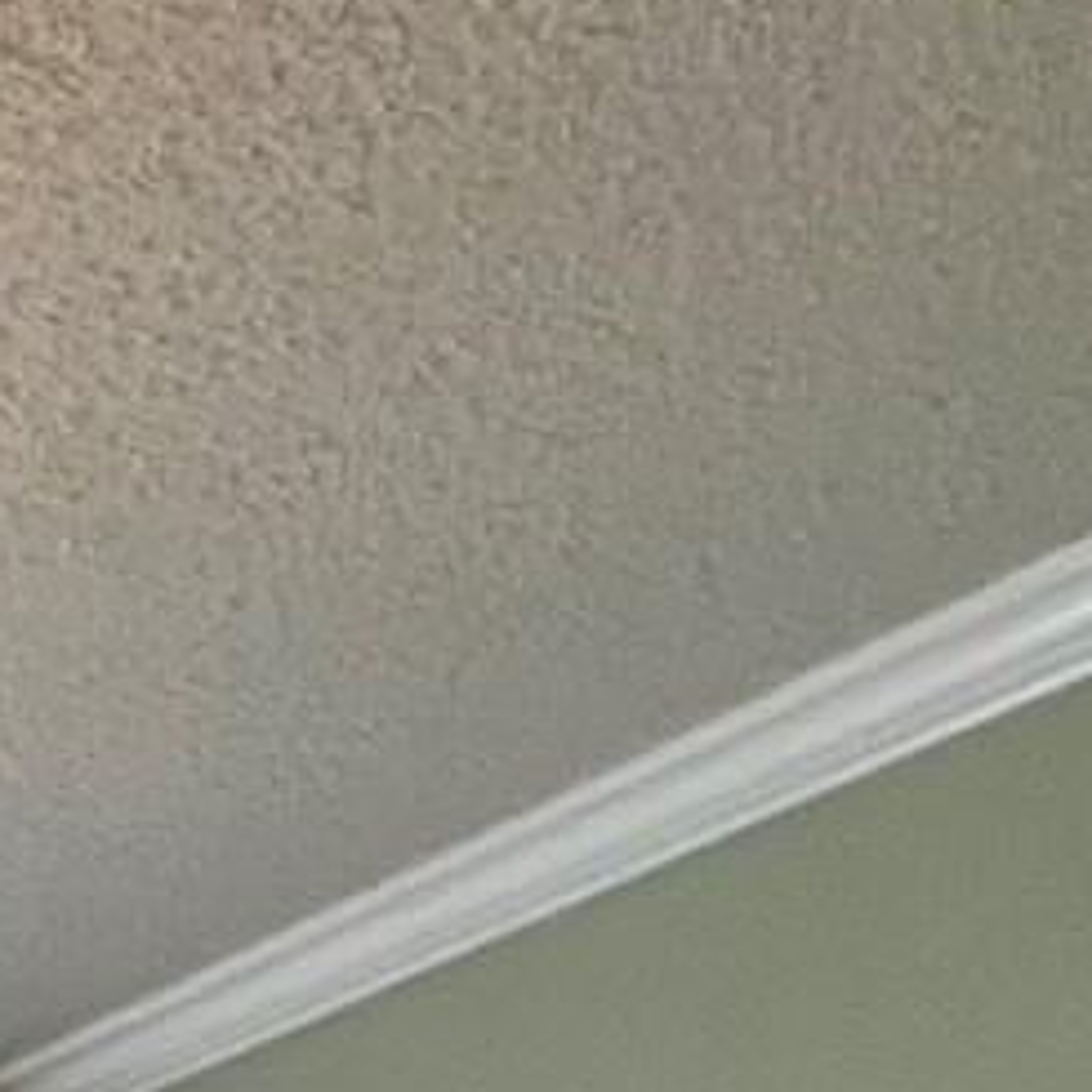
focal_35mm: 96
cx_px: -1832
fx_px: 3426
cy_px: 2465
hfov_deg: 12.3
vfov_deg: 13.9
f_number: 1.8
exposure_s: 1/60
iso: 500
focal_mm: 1.57
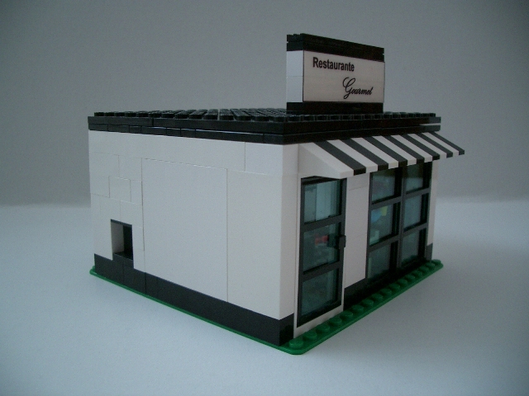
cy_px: 198
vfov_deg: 40.7
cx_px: 264
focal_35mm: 35
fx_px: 535
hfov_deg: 52.6
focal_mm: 5.8
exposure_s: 1/30
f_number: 2.6
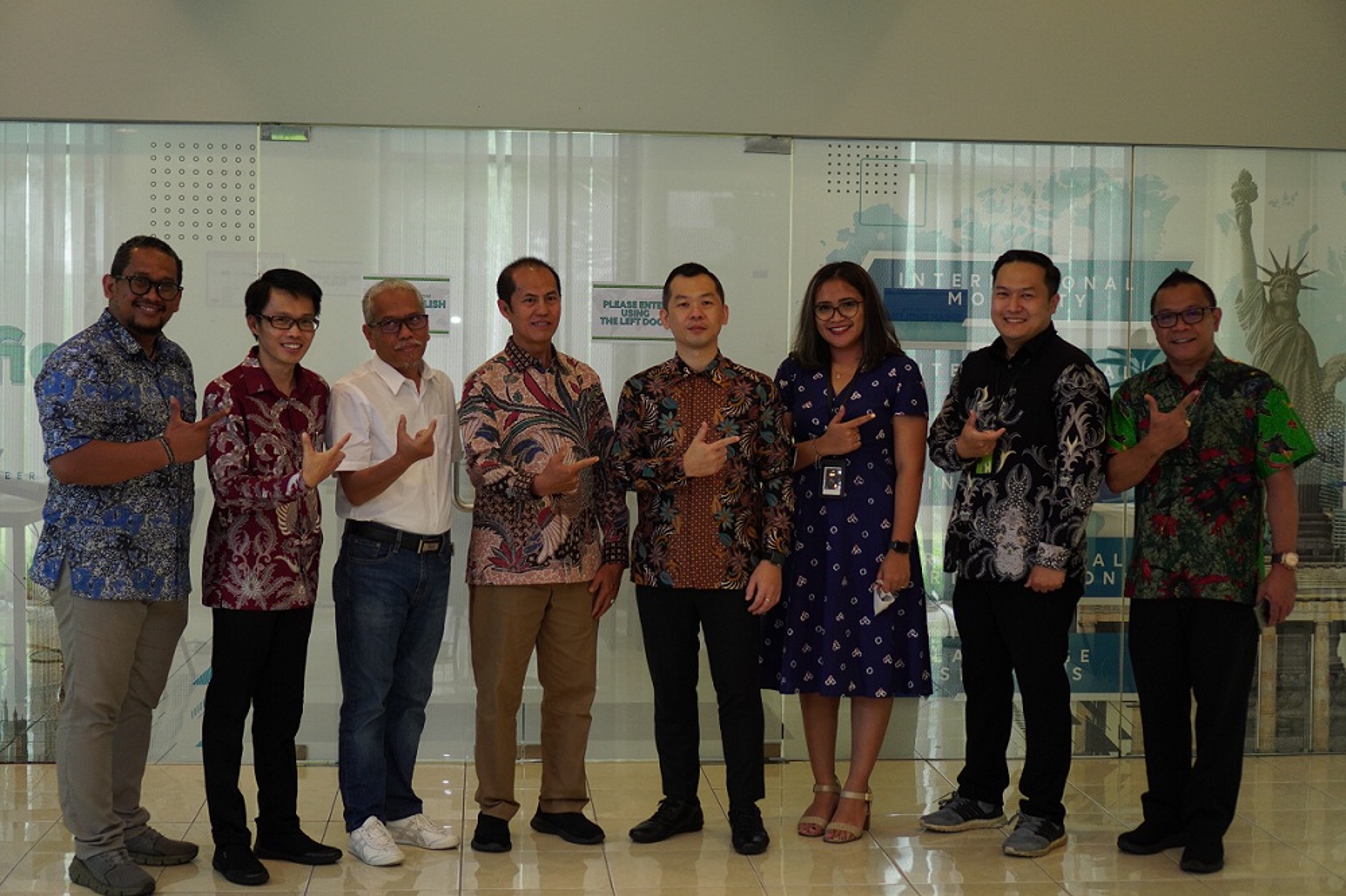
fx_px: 1962
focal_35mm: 52
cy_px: 448
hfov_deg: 37.9
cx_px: 673
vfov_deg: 25.7
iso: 640
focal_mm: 35
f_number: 2
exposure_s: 1/160
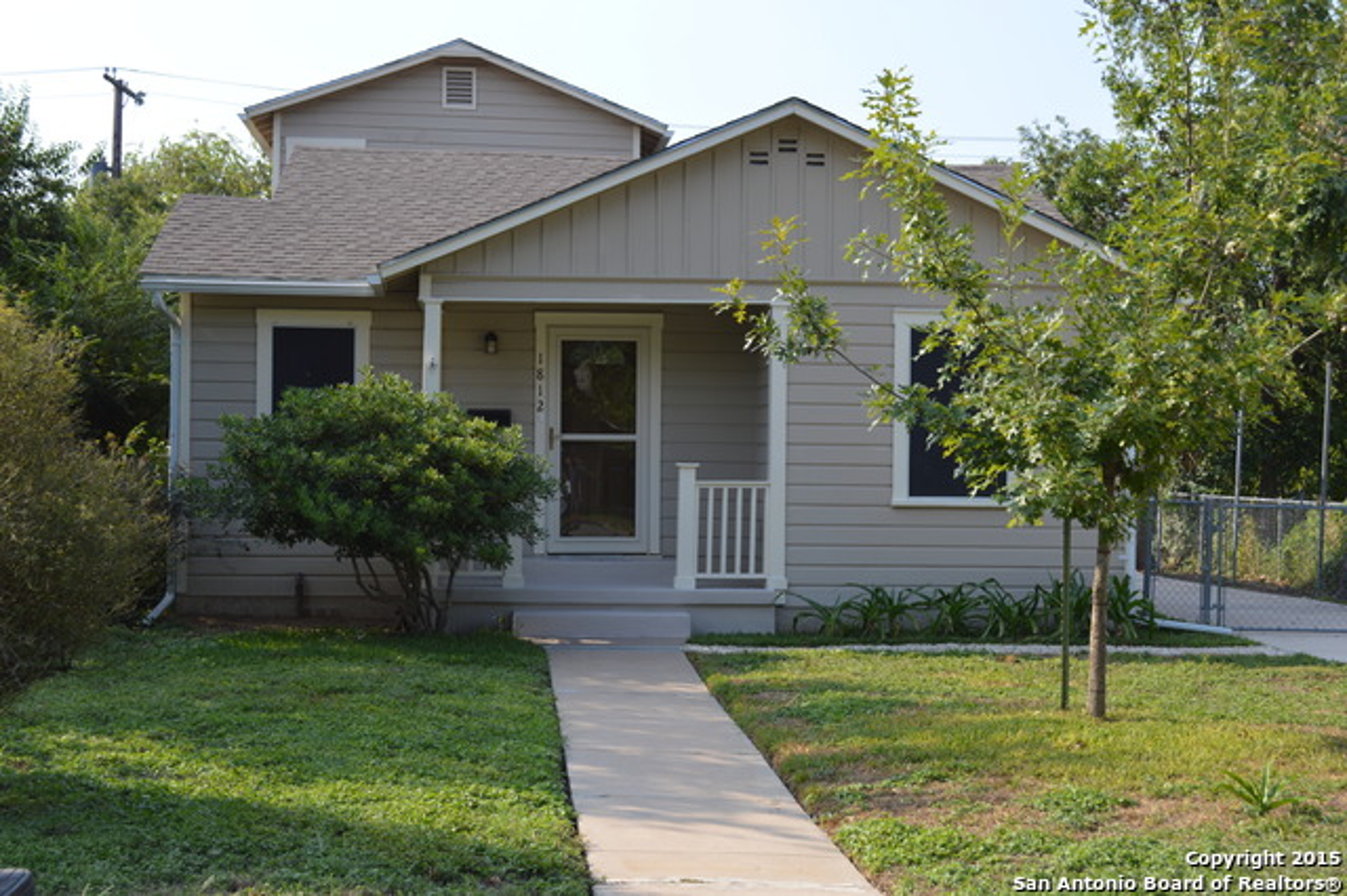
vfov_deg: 26.5
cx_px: 674
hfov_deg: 38.9
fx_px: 1907
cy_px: 448
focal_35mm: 51
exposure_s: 1/200
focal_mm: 34
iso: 100
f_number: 7.1
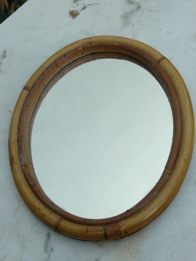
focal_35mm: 59
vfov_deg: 32.7
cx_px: 98
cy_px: 130
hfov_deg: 24.8
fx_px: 445
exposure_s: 1/40
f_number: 5.6
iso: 100
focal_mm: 6
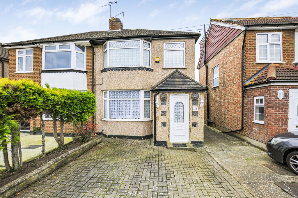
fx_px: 124
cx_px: 149
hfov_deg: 100.5
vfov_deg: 77.2
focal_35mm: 15
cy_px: 99
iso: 200
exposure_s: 1/320
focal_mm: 10
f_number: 5.6
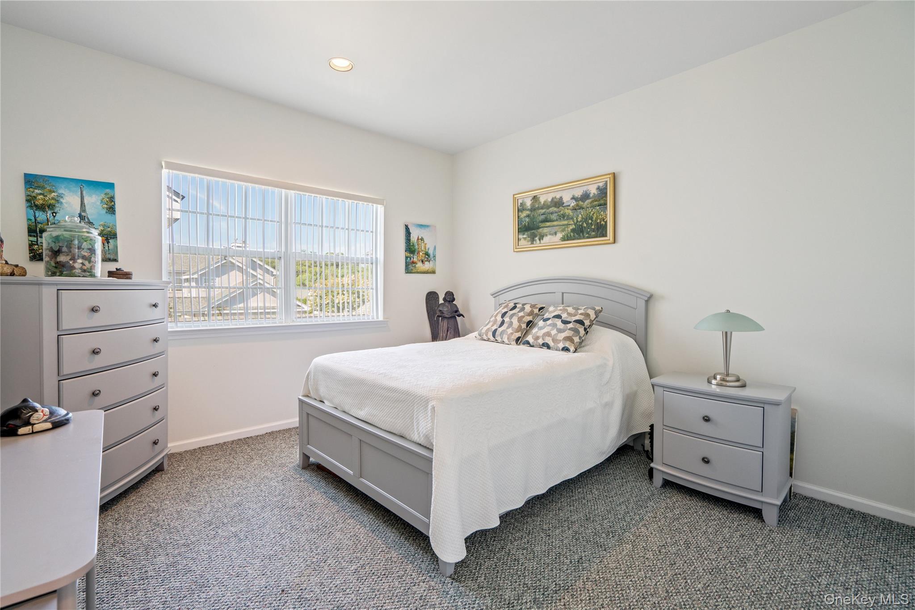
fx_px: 407
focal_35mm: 16
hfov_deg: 96.7
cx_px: 458
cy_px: 305
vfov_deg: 73.7
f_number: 7.1
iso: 800
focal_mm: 16
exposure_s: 1/10
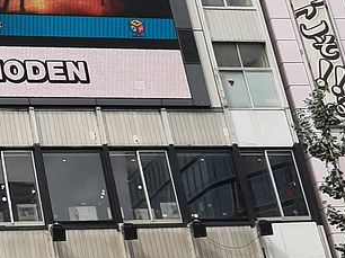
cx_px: -72
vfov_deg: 14.5
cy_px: 90
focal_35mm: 102
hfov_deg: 18.3
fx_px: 1016
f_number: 1.7
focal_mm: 3.93
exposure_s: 1/2874
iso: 40
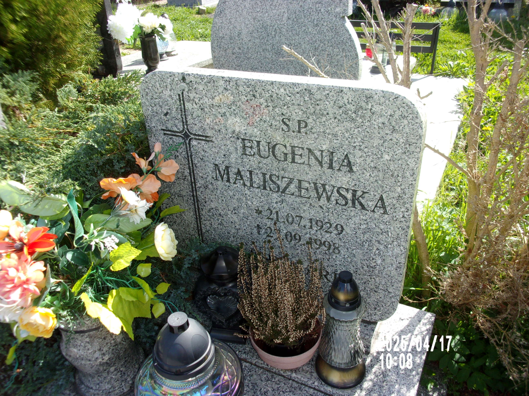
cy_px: 198
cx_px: 264
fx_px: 428
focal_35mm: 28
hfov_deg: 63.4
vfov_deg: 49.7
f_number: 3.9
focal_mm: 5.1
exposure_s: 1/240
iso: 80
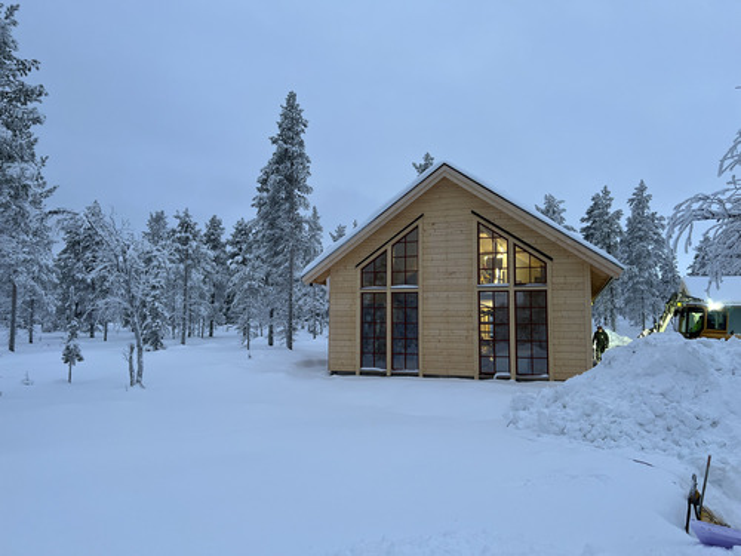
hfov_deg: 67.3
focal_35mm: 26
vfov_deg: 53.1
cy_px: 278
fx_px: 557
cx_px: 370
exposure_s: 1/100
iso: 125
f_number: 1.5
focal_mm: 5.7
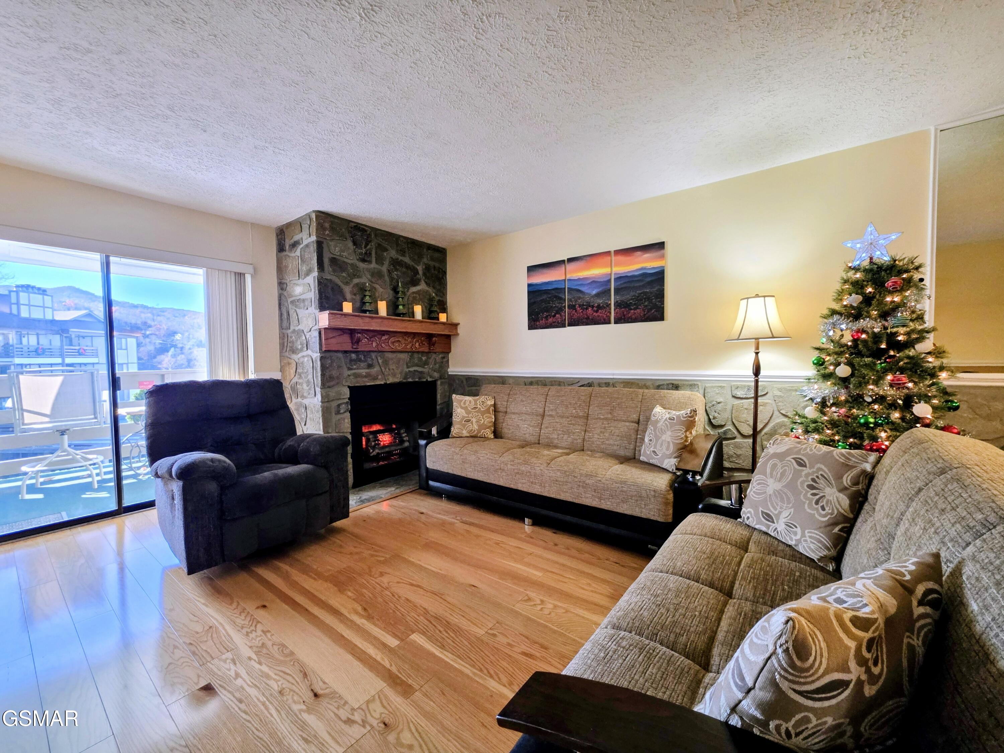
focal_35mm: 13
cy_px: 376
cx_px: 502
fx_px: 377
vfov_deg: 89.9
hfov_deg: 106.2
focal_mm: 2.2
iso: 250
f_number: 1.9
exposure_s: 1/120
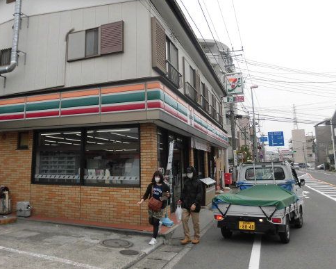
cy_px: 106
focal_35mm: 31
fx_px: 308
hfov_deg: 56.2
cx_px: 118
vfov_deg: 46.8
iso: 100
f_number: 7.8
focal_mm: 4.3
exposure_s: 1/160
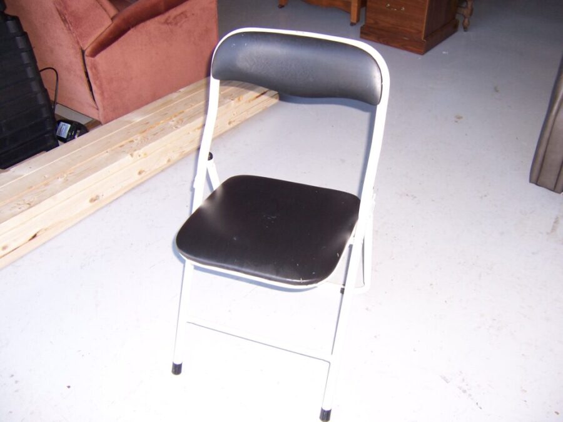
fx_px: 537
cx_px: 282
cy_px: 211
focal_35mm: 33
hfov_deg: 55.4
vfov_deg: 42.9
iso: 80
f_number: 2.8
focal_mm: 5.5
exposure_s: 1/60
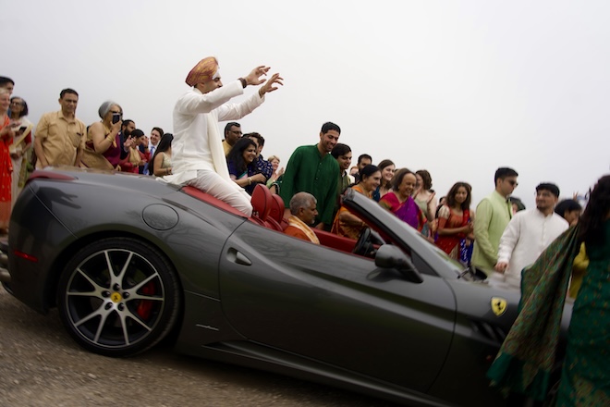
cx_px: 305
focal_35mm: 34
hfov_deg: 55.8
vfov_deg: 38.9
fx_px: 576
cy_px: 204
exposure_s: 1/500
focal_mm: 34
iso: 100
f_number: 4.5
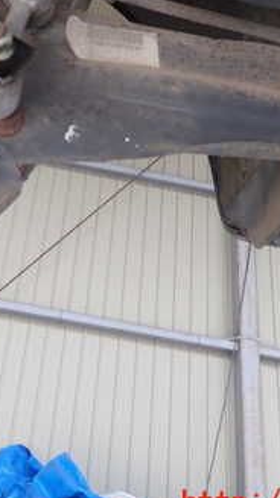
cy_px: 181
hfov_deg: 23.7
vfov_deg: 41.0
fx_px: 660
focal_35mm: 50
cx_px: 68
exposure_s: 1/125
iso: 100
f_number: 2
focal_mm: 4.5
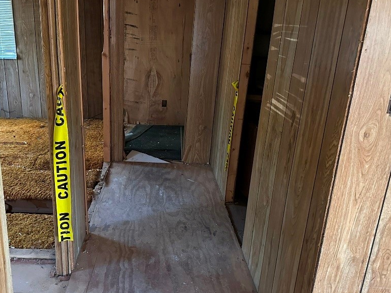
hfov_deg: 56.6
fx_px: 361
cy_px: 150
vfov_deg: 44.2
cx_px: 166
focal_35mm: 32
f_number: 1.78
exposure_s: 1/40
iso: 1000
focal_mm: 6.86
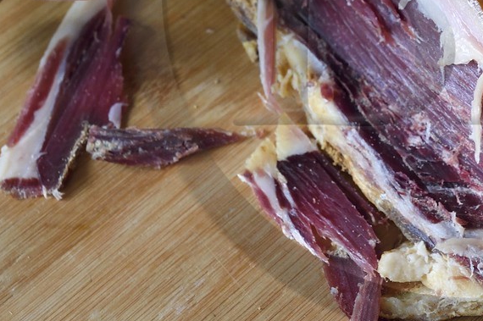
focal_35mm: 174
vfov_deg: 7.8
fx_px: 2332
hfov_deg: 11.7
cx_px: 473
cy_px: -13
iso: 1600
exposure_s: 1/100
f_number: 9
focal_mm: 62
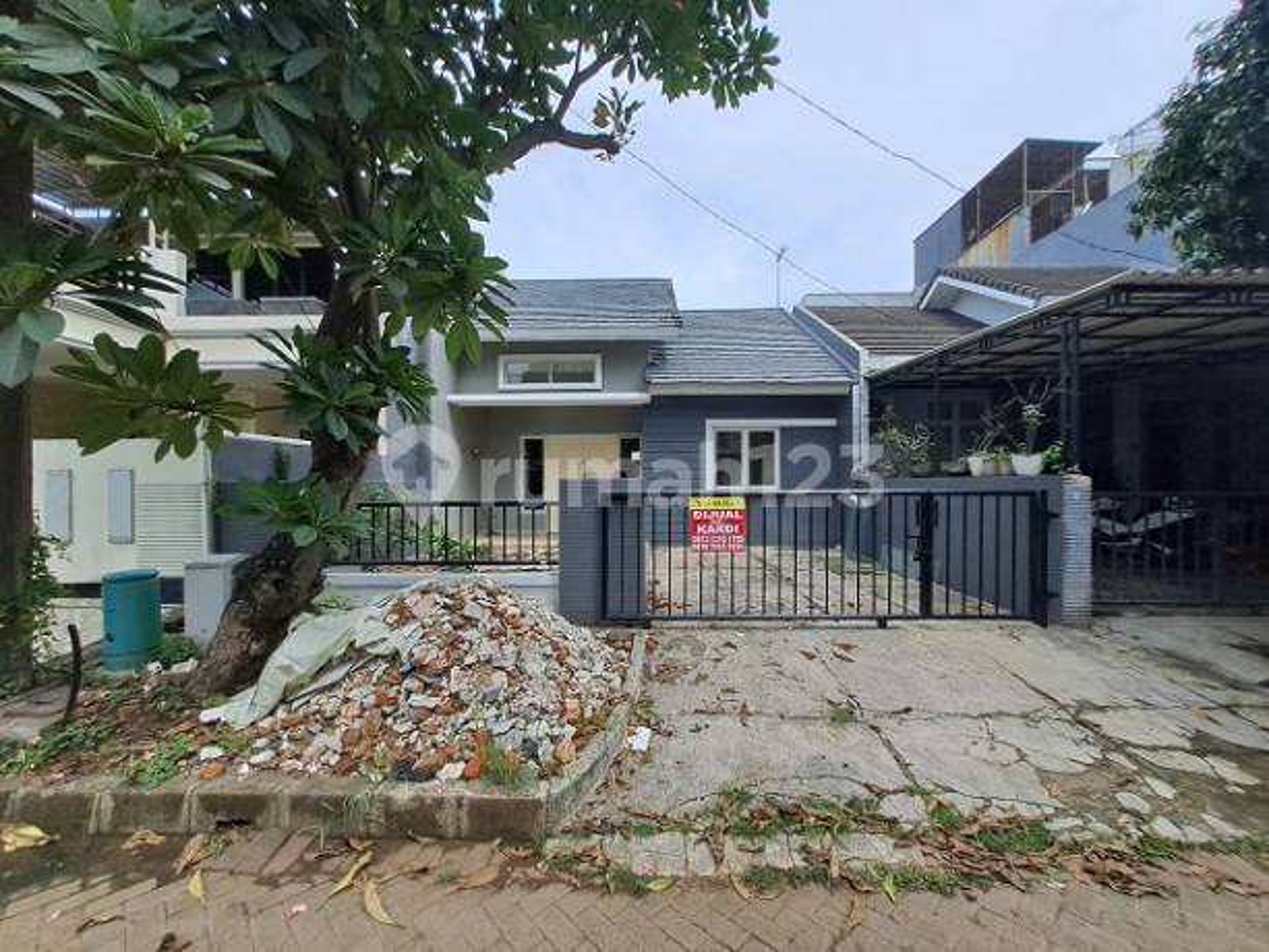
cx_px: 634
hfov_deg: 106.2
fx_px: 477
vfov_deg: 89.9
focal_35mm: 13
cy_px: 476
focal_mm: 1.42
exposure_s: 1/2037
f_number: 2.2
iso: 40
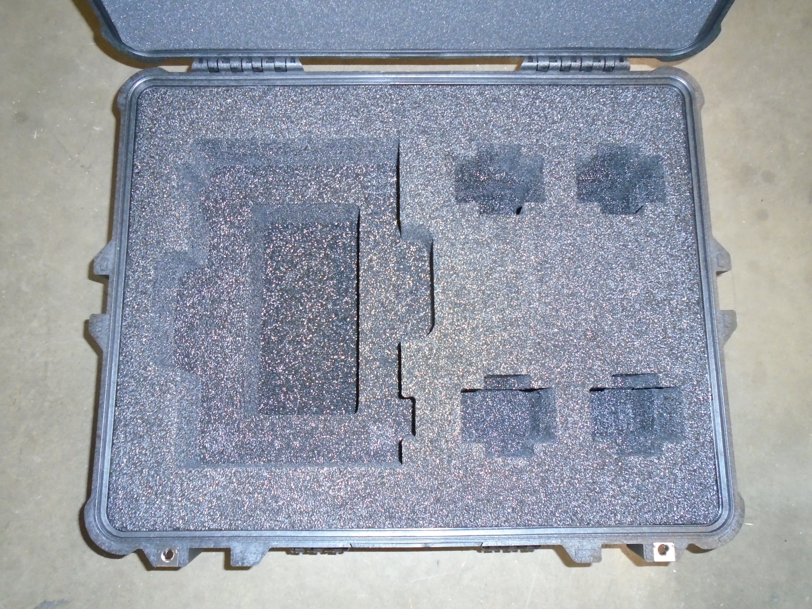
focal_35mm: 26
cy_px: 304
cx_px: 406
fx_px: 610
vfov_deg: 53.1
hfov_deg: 67.3
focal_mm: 4.6
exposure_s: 1/30
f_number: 3.2
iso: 400
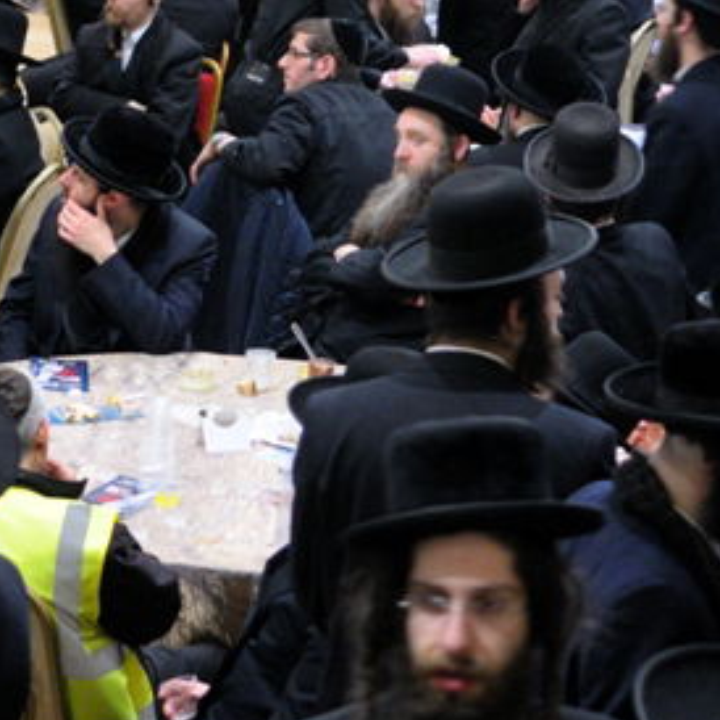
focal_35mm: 152
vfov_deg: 11.5
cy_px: 281
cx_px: -281
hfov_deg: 11.1
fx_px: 3577
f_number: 2.8
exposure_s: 1/60
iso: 640
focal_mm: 32
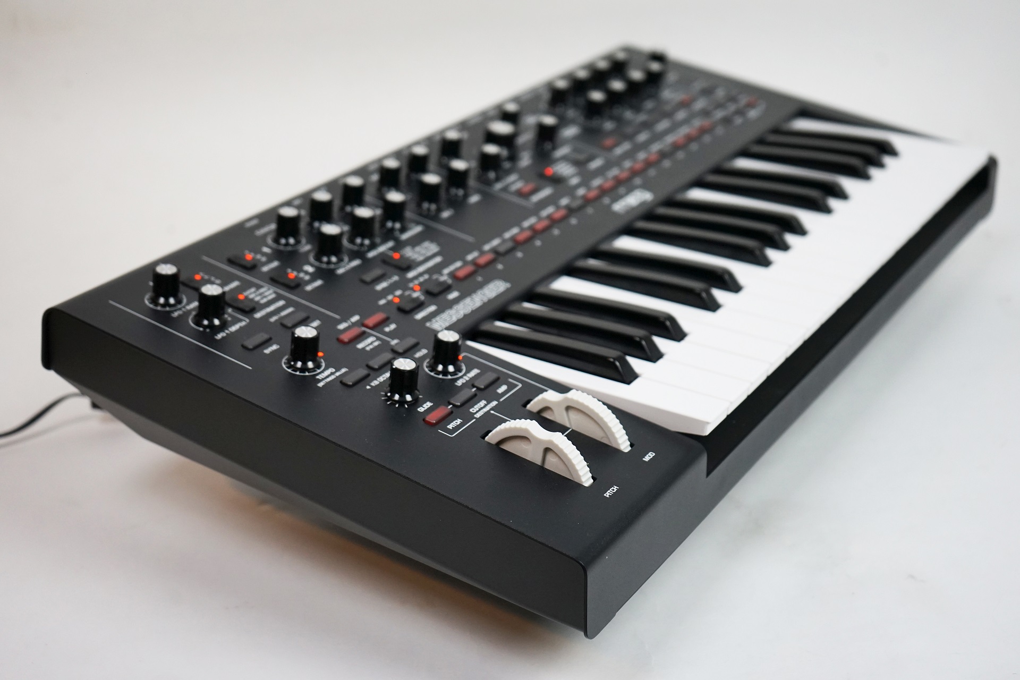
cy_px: 340
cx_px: 510
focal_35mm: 50
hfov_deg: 39.6
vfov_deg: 27.0
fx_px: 1417
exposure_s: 1/160
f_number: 4.5
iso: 1000
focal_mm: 50
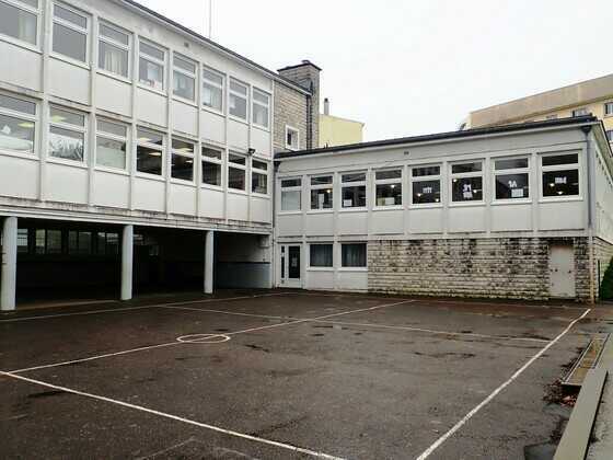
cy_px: 230
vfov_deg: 46.8
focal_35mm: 30
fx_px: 531
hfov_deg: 60.0
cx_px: 306
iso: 100
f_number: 3.2
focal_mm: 5.5
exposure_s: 1/250
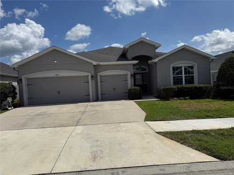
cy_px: 88
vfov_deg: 56.8
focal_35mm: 24
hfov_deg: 71.6
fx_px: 162
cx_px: 117
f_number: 1.78
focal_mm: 6.76
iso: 80
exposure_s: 1/10309
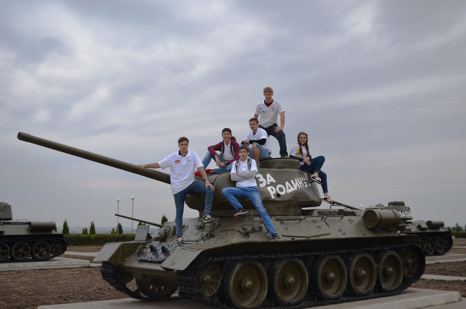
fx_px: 562
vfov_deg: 30.7
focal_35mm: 44
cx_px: 233
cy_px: 154
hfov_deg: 45.0
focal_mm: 29
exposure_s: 1/125
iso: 200
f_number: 4.5
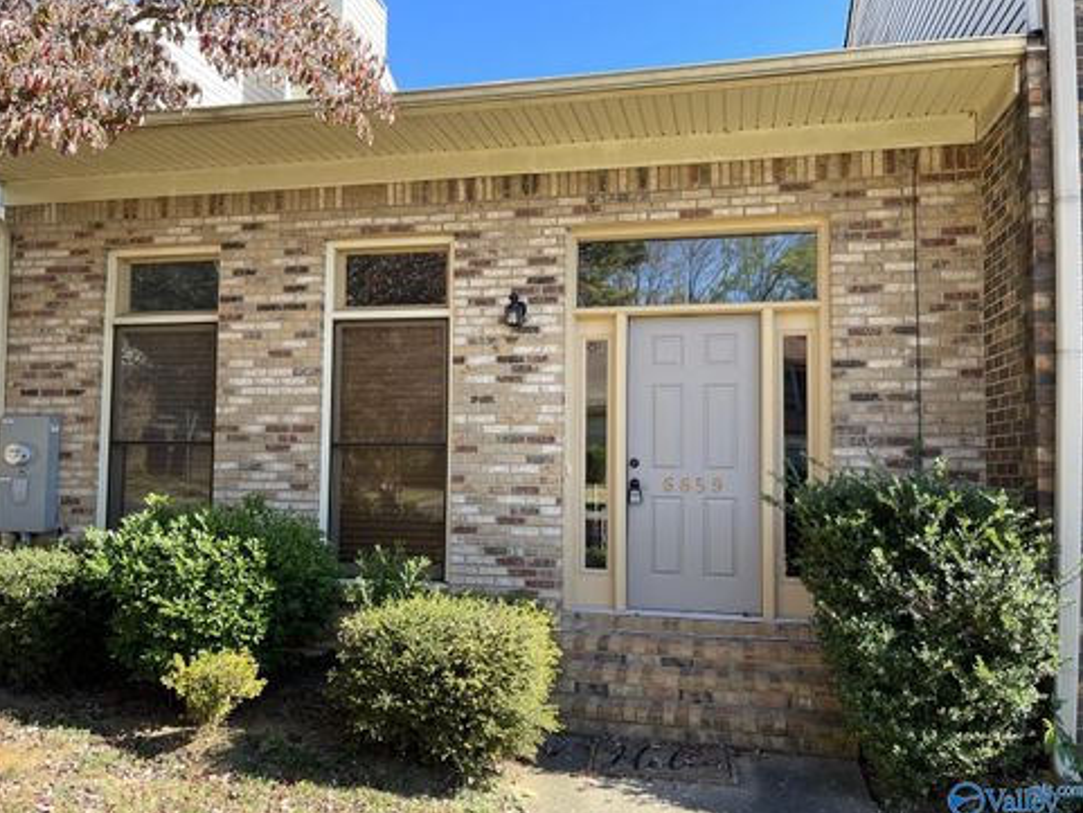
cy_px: 409
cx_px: 522
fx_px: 845
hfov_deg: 65.3
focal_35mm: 27
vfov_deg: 51.4
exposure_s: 1/507
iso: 32
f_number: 1.6
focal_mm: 5.1
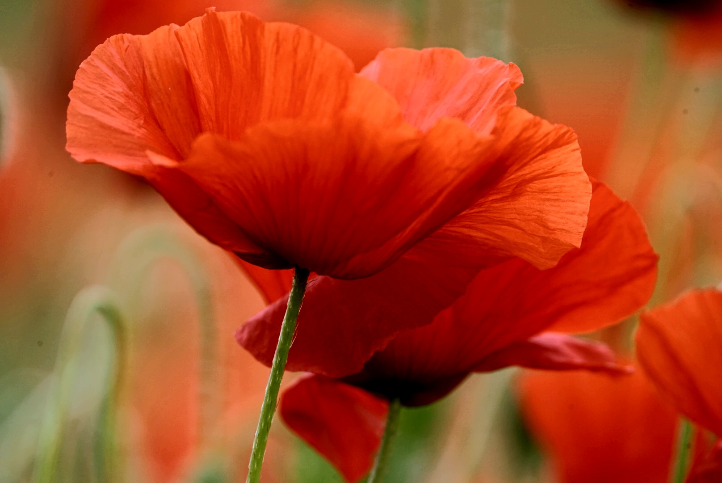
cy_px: 242
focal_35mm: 1200
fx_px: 24083
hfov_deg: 1.7
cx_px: 361
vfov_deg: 1.1
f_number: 13
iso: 1000
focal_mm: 1200
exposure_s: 1/500
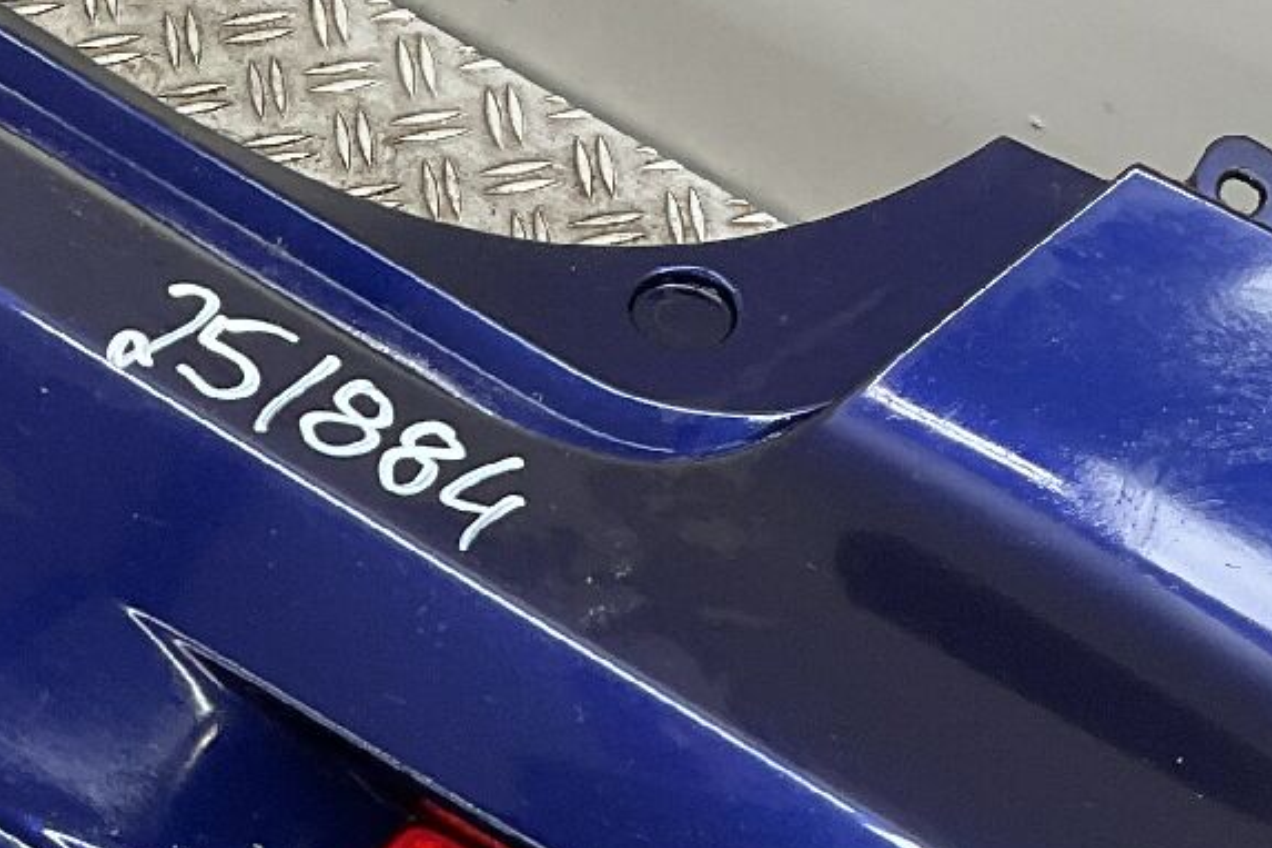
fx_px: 3568
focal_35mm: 101
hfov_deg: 20.1
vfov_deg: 13.3
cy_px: 878
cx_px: 370
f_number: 1.8
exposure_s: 1/50
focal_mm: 3
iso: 40
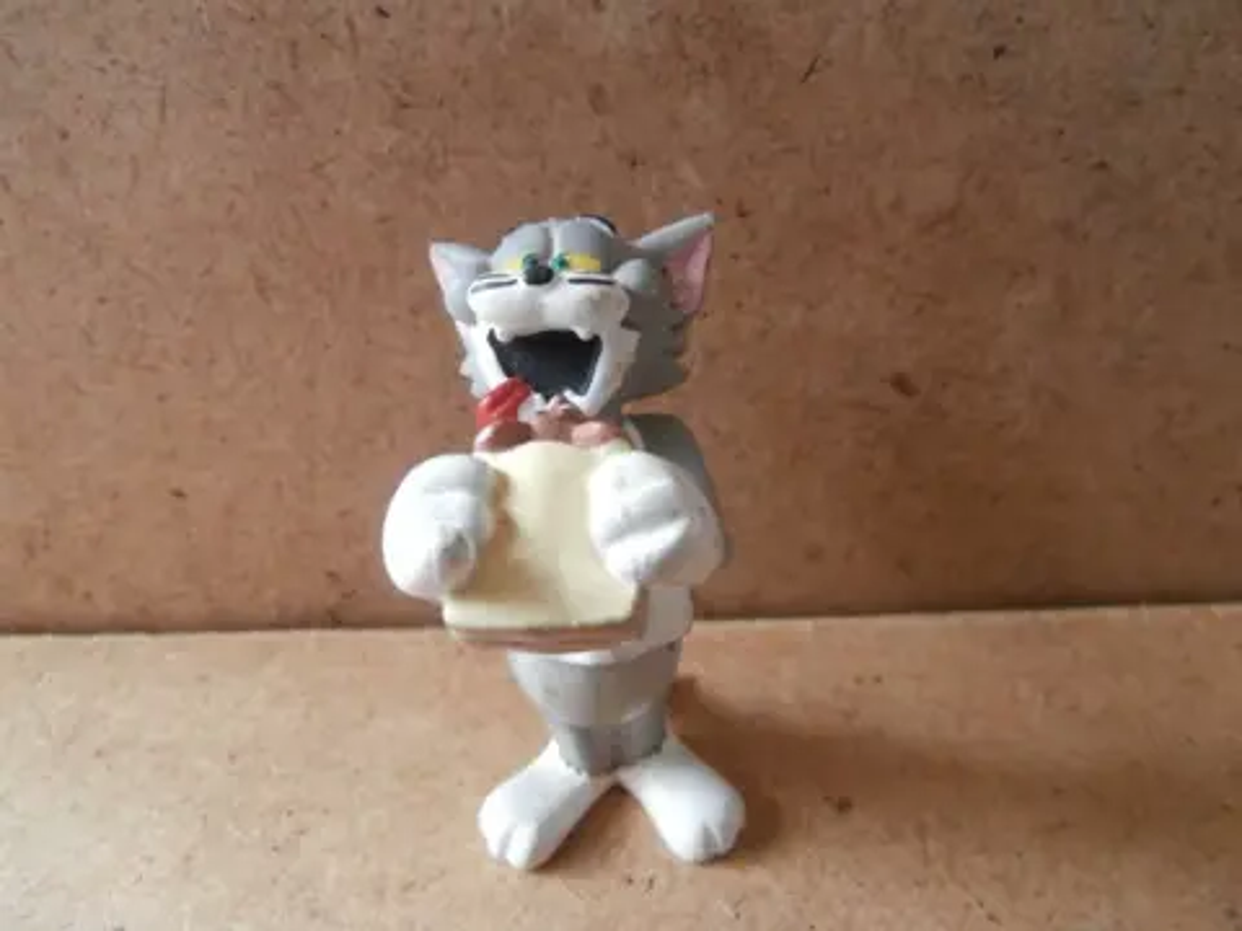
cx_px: 621
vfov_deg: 56.8
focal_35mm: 24
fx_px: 861
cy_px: 466
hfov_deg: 71.6
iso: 200
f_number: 3
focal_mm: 4.2
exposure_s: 1/25
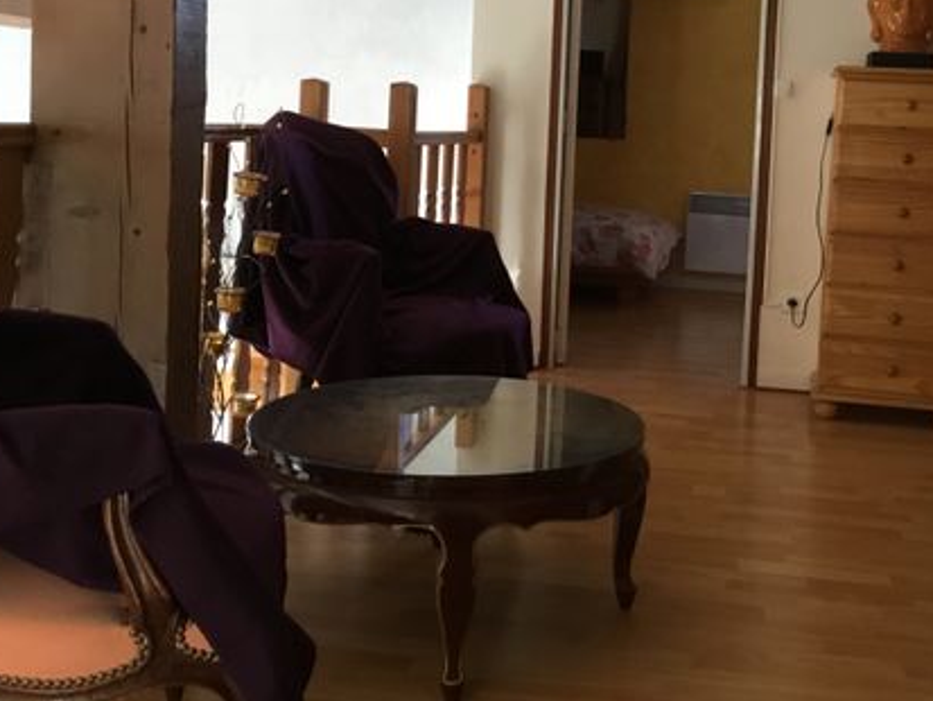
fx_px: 1213
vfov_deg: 31.8
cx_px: 608
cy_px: 199
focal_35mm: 45
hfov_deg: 41.6
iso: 125
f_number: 2.4
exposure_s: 1/33
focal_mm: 3.3
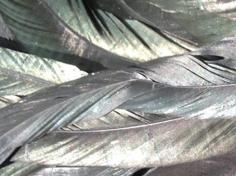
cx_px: 289
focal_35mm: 109
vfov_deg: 13.2
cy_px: 213
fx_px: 742
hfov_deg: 17.2
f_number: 2.4
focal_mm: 4.28
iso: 50
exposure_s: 1/288
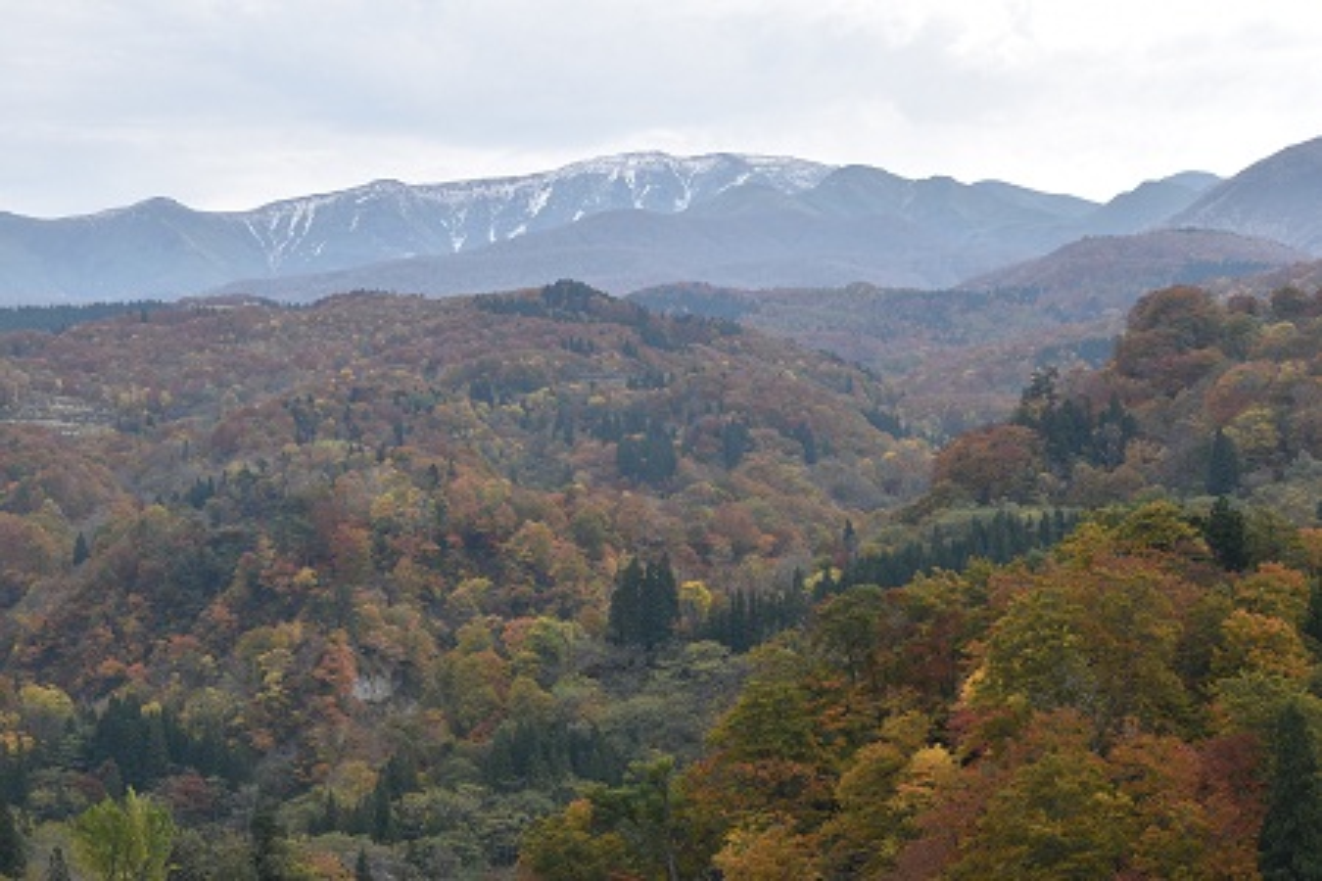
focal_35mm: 82
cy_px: 440
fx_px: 3029
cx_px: 661
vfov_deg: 16.6
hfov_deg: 24.6
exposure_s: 1/320
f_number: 9
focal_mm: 55
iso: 200
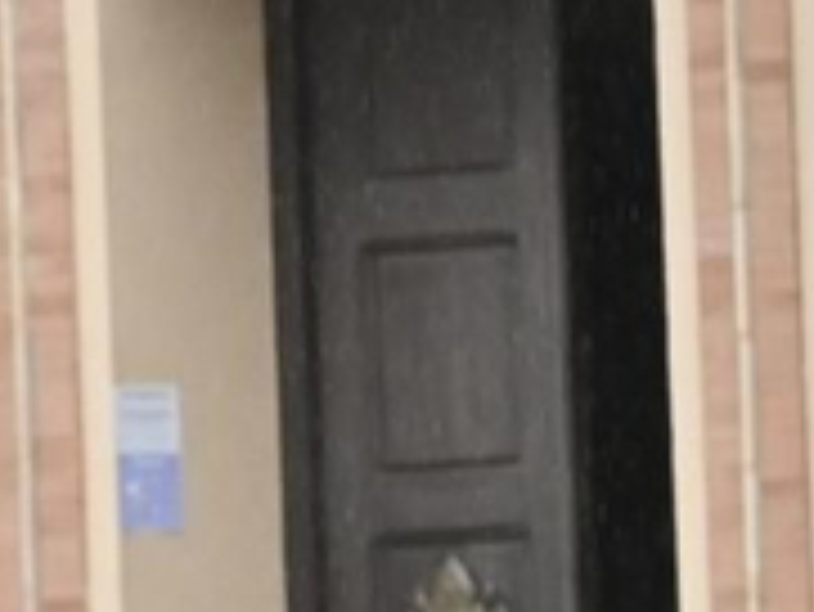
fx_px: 40408
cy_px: 1818
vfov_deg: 0.9
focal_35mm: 1717
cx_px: -1354
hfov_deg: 1.2
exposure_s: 1/320
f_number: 5.3
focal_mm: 135
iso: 1400
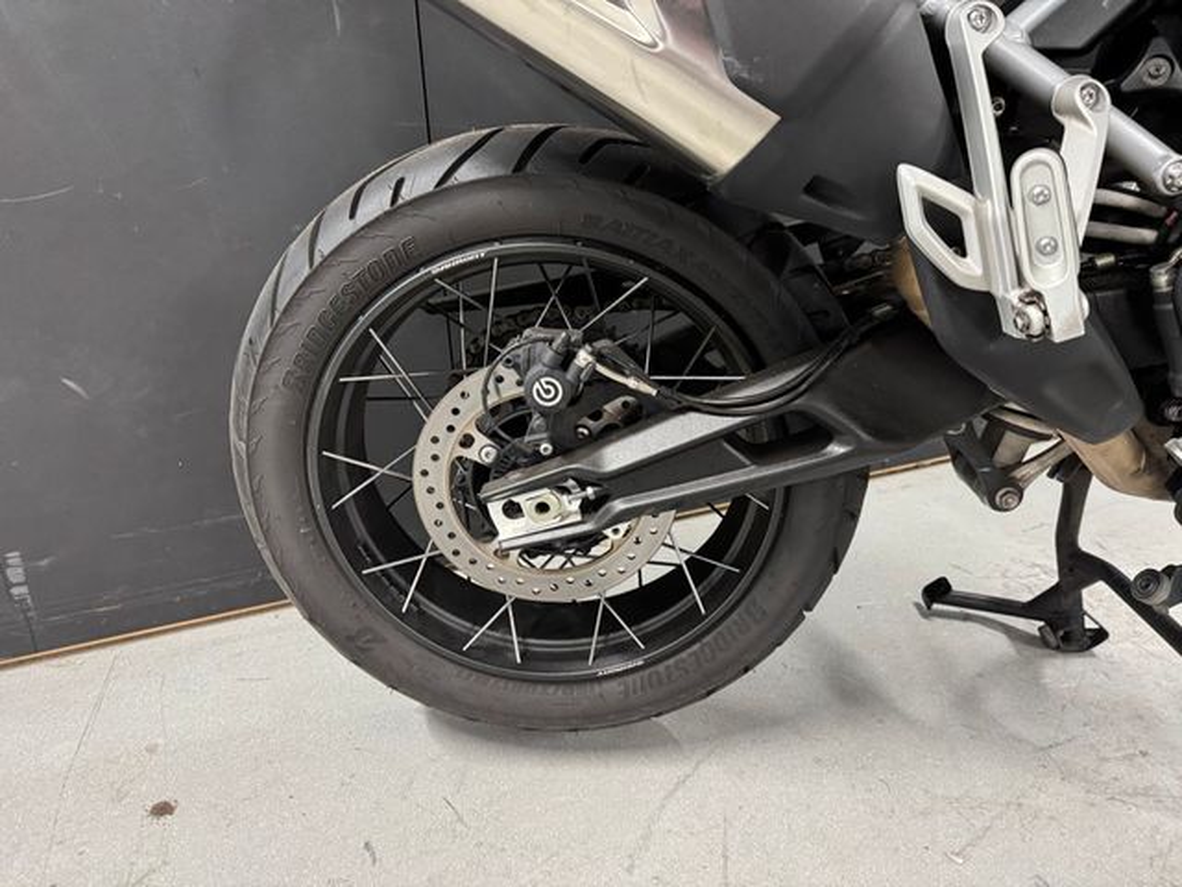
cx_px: 591
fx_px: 820
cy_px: 444
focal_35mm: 24
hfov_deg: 71.6
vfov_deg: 56.8
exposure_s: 1/50
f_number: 1.78
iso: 400
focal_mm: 6.76
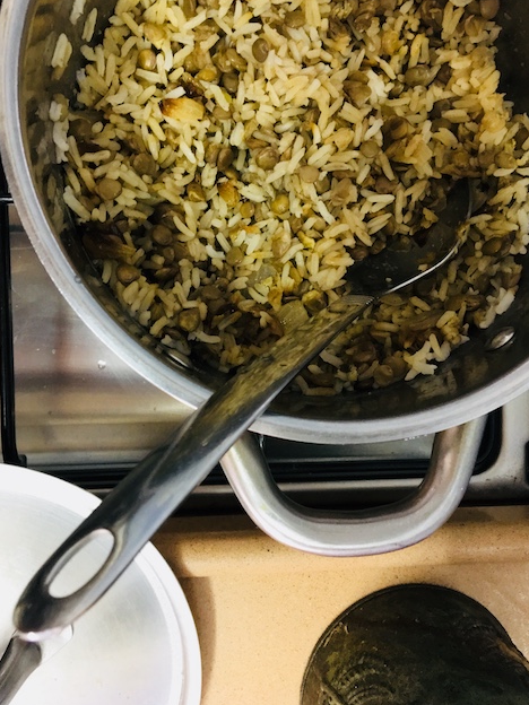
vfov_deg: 58.3
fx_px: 632
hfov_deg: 45.4
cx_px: 255
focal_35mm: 31
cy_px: 344
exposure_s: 1/17
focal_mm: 4.15
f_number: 2.2
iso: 200
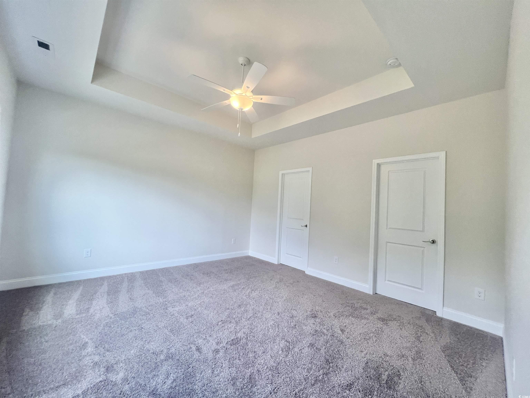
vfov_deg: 89.9
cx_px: 265
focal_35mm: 13
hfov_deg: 106.2
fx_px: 199
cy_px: 199
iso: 64
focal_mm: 1.57
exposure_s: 1/120
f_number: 1.8
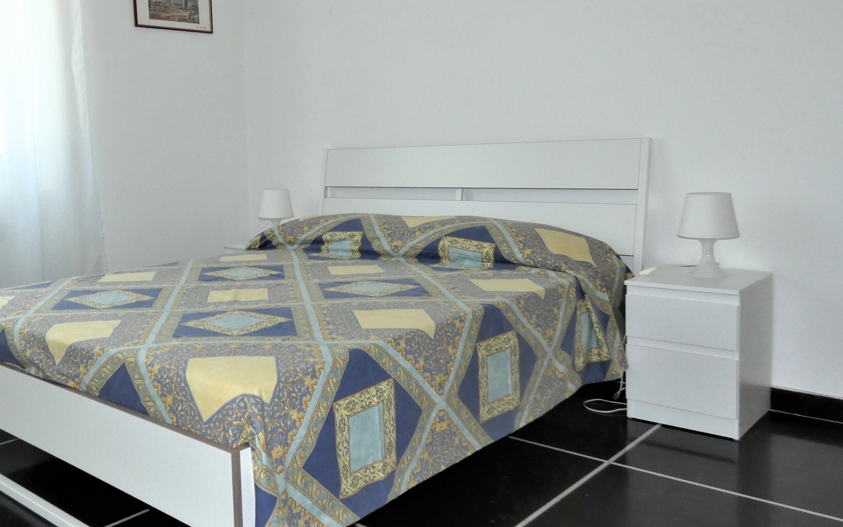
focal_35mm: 33
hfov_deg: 56.6
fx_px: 758
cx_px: 267
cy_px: 216
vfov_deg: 38.2
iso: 160
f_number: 2.8
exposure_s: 1/60
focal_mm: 3.6
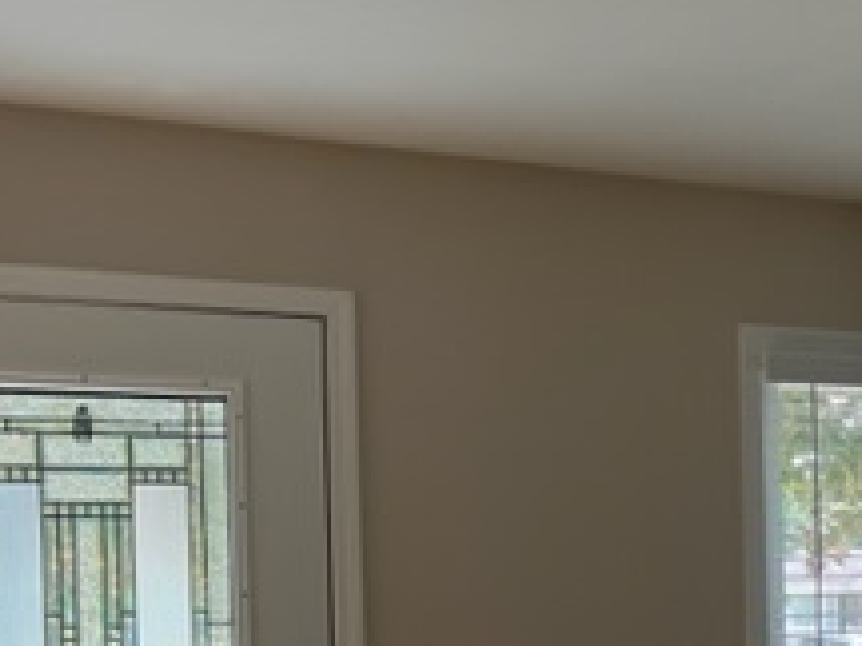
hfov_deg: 22.6
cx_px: 1125
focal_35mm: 77
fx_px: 1917
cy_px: 642
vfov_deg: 18.6
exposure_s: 1/120
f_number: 1.5
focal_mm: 5.7
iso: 64
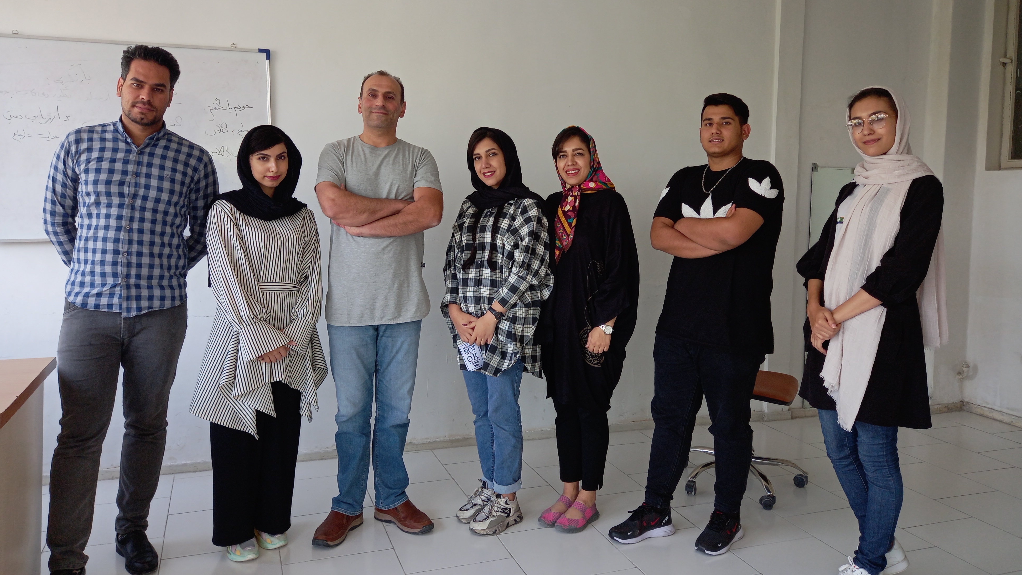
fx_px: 759
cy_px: 229
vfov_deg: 41.3
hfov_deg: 67.9
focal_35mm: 28
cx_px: 514
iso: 40
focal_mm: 4.6
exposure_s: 1/60
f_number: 2
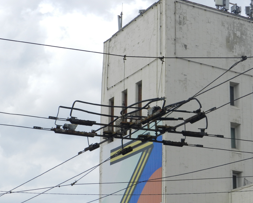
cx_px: 139
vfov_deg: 15.2
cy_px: 107
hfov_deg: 19.0
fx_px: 756
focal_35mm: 101
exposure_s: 1/1000
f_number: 4.8
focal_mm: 13.5
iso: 200
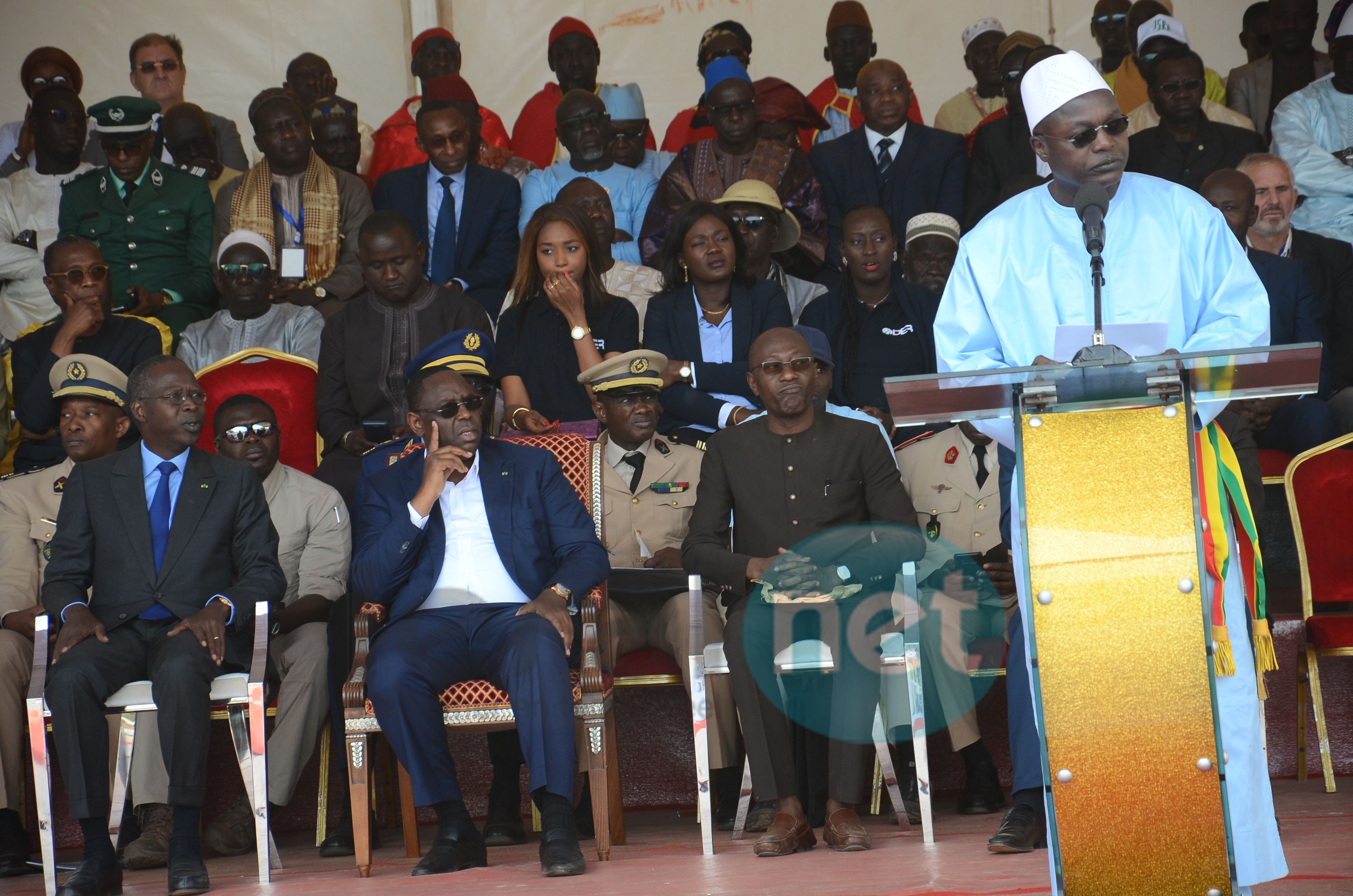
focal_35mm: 158
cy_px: 448
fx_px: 5907
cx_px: 676
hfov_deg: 13.1
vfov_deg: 8.7
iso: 500
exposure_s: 1/320
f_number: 5.6
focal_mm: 105
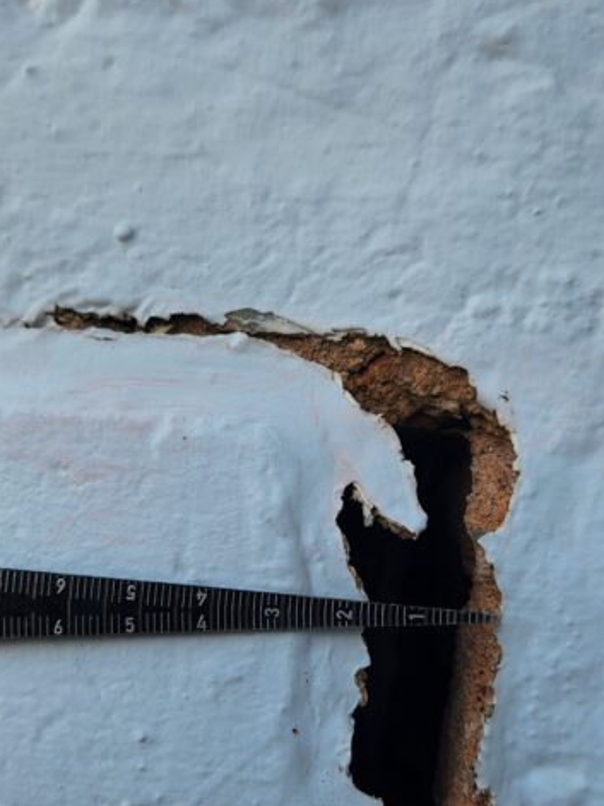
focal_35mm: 50
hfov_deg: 29.1
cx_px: 293
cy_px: 455
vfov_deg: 38.1
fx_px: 1164
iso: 20
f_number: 1.8
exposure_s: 1/321
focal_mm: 5.4
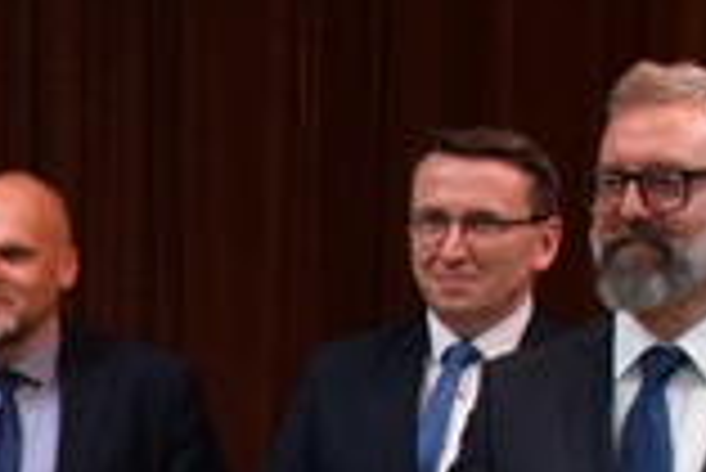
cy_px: 755
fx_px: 3042
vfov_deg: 8.6
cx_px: -702
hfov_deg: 11.8
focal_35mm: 155
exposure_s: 1/100
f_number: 4.5
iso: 3200
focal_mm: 18
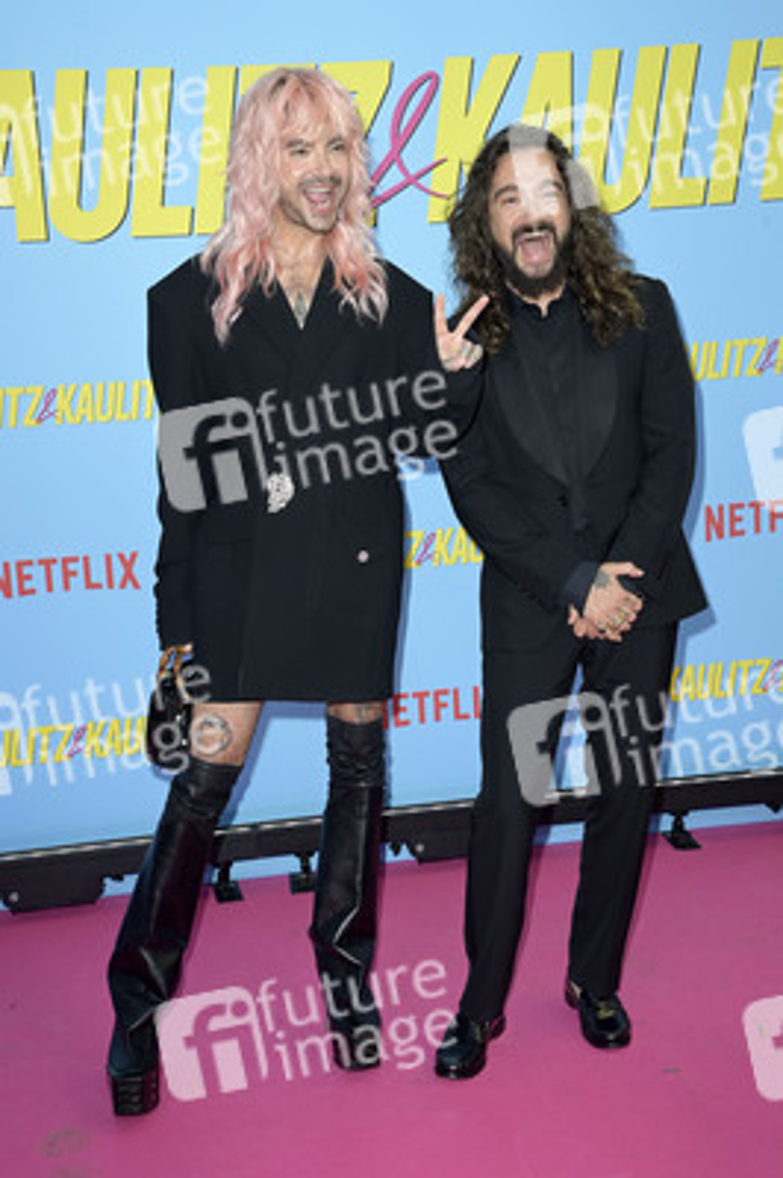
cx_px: 392
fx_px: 1699
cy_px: 589
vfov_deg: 38.2
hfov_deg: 25.9
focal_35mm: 52
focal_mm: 52
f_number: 7.1
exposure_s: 1/200
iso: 640
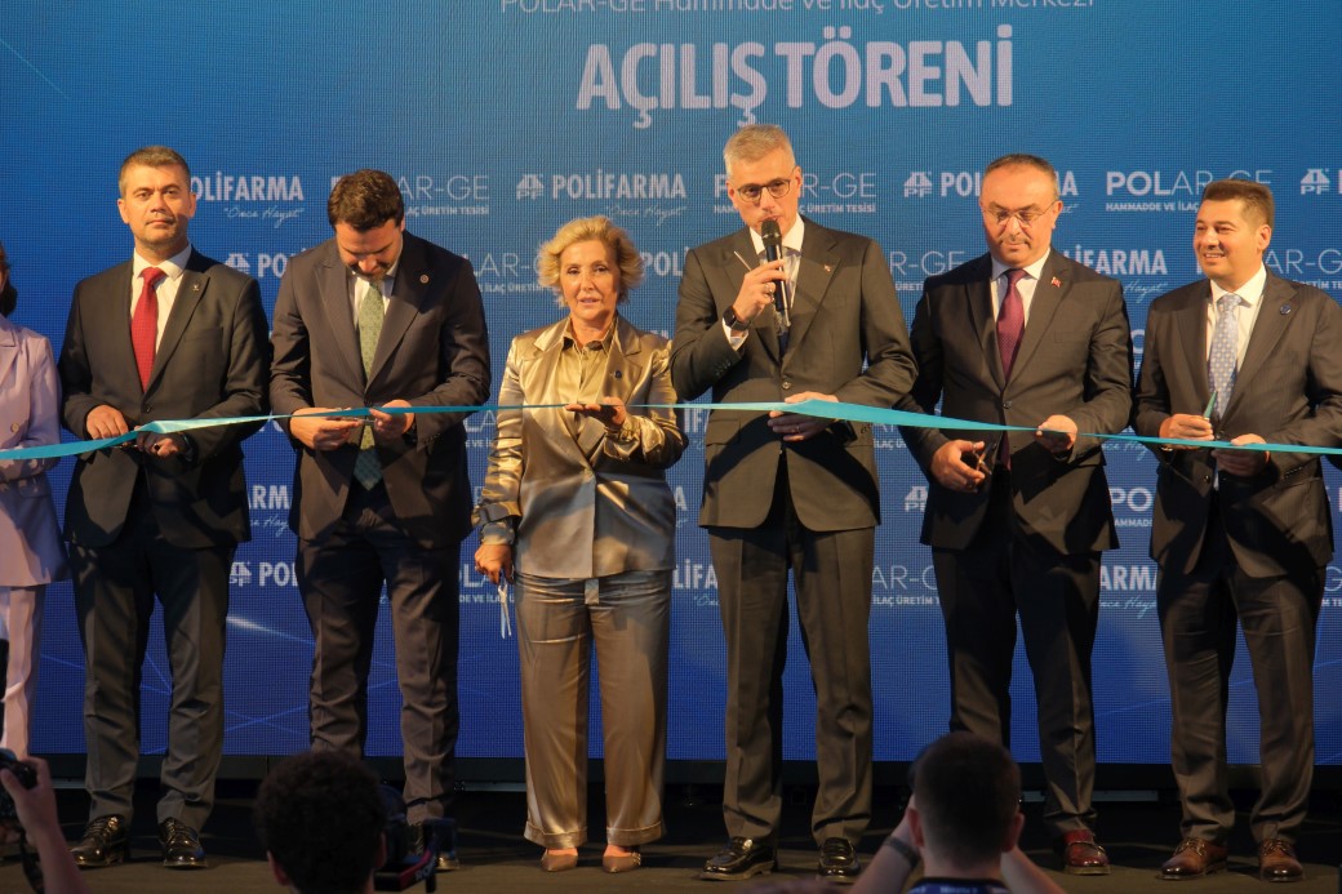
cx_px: 671
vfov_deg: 11.4
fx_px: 4472
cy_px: 447
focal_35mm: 120
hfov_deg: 17.1
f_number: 5.6
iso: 1000
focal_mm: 80
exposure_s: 1/120
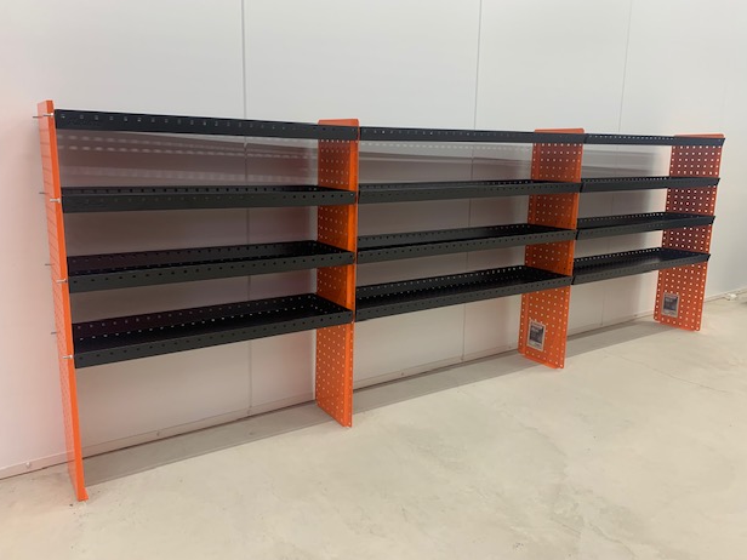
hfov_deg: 65.3
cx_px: 360
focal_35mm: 27
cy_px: 272
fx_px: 583
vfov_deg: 51.3
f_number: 1.8
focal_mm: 4.25
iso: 100
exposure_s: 1/73
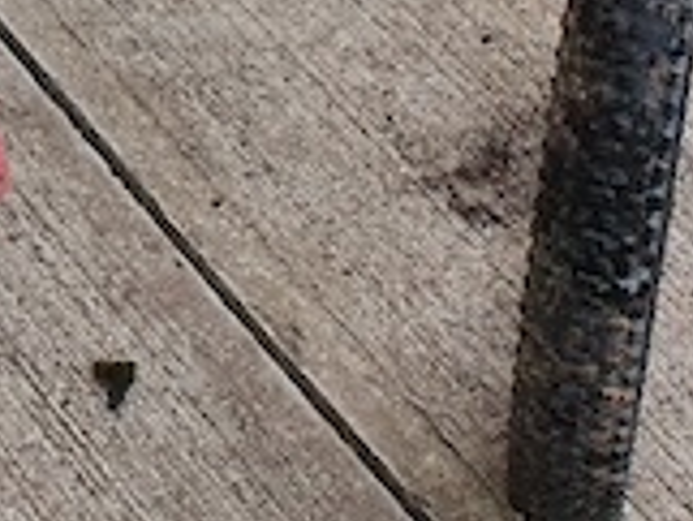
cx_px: -538
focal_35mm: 129
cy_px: -452
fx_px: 2584
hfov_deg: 13.7
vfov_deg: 10.7
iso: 50
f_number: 2.4
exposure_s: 1/342
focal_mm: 4.32
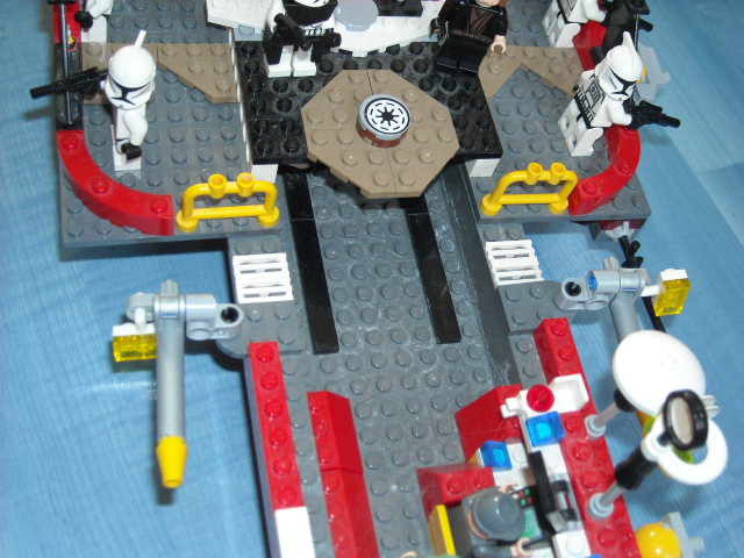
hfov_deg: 38.9
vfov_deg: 29.7
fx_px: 1053
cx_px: 372
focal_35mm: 49
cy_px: 279
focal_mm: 7.92
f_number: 3.2
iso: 200
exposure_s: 1/60
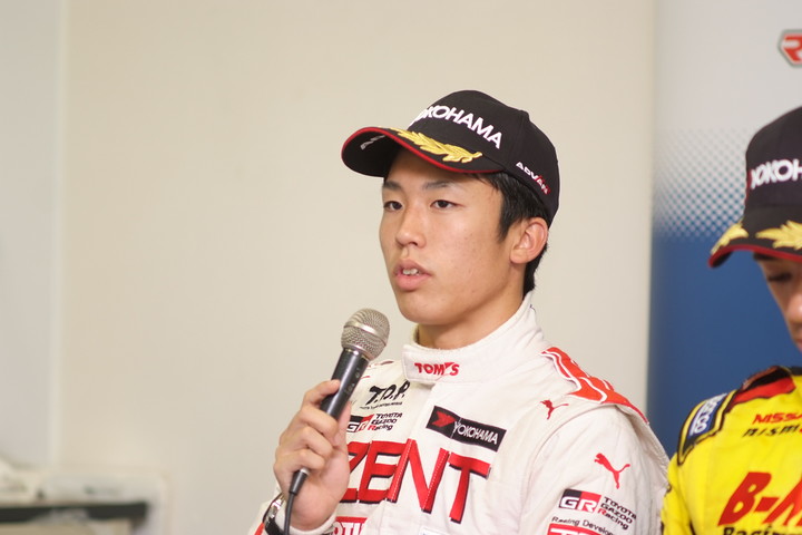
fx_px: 3520
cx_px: 401
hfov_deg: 13.0
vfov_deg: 8.7
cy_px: 268
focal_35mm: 158
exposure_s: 1/125
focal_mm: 105
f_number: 2.5
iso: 400
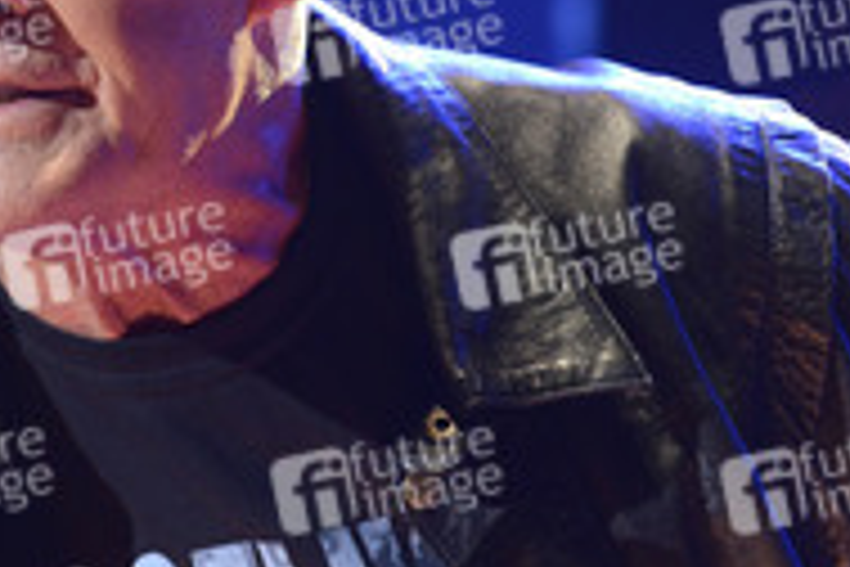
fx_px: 4840
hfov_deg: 10.0
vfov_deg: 6.7
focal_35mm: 205
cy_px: 144
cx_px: -2
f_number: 4.5
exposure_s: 1/320
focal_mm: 86
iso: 2500
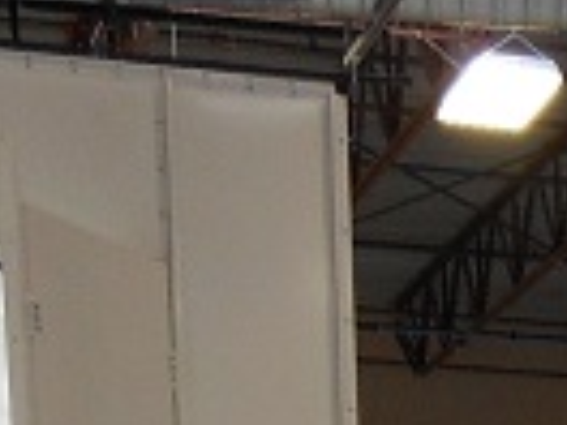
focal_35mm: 189
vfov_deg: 6.7
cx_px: 936
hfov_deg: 10.0
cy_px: 1511
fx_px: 3096
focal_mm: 4.5
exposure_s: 1/30
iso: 80
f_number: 3.2
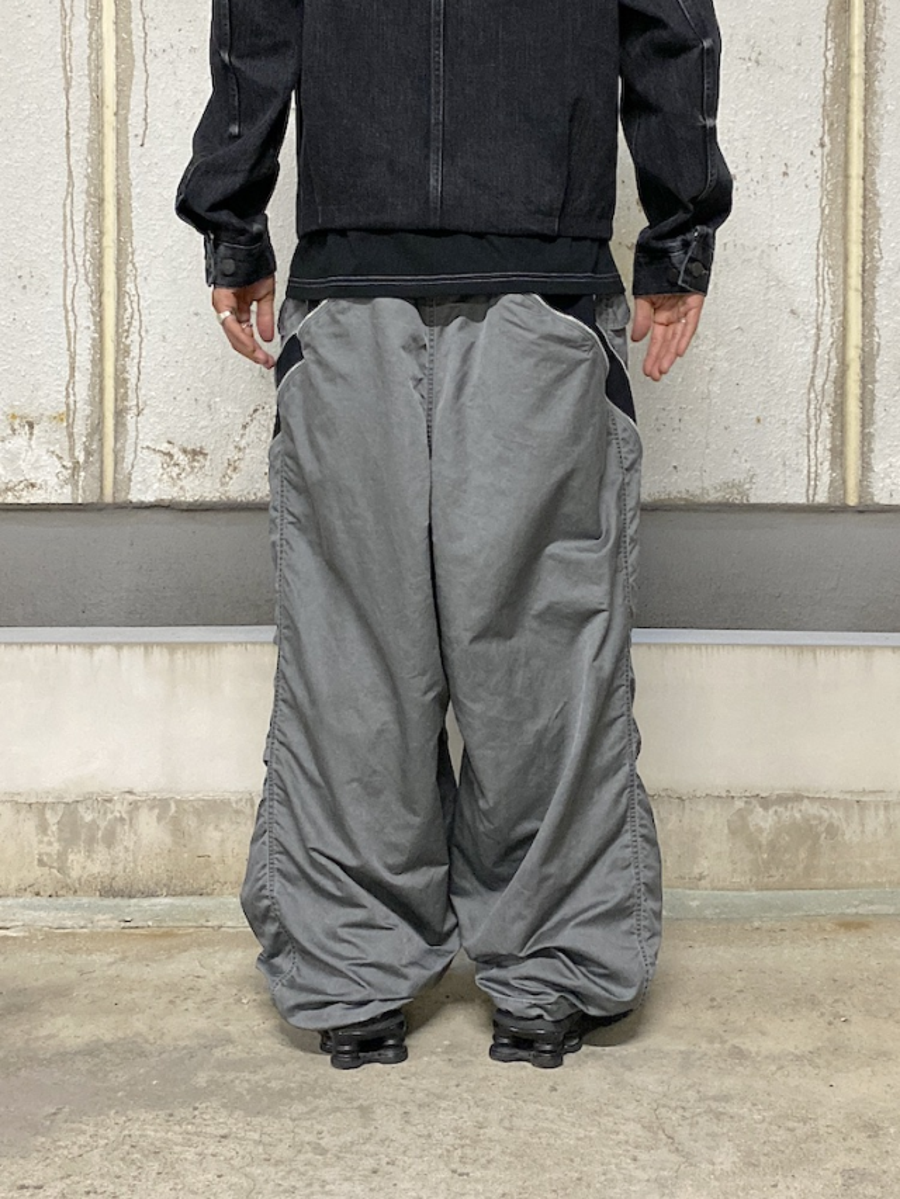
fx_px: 901
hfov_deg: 53.1
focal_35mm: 26
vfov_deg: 67.3
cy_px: 600
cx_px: 450
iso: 640
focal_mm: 4.25
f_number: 1.8
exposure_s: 1/33
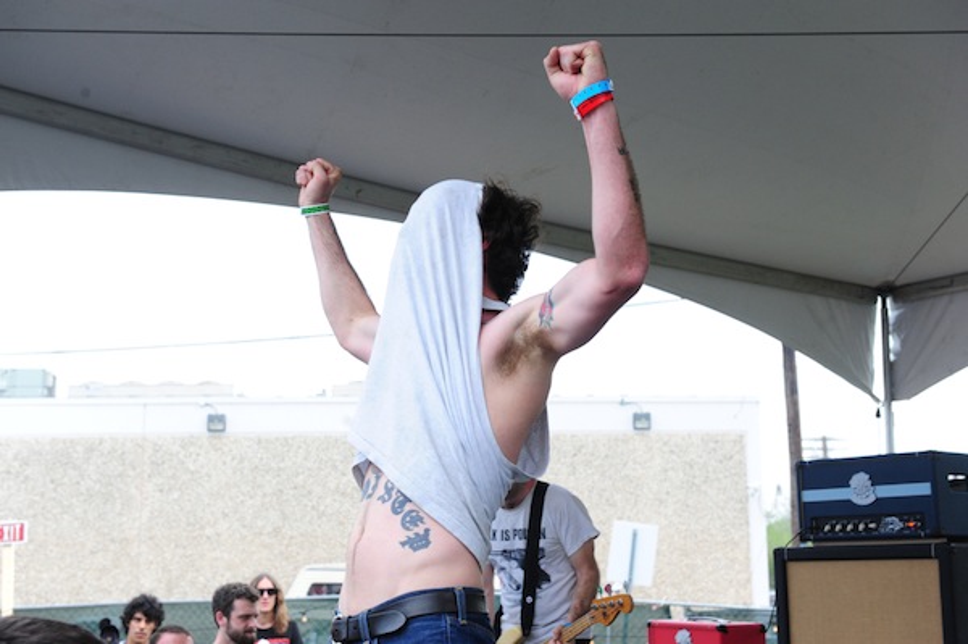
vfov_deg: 24.6
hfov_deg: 36.3
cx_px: 484
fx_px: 1478
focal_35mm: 55
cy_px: 322
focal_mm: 55
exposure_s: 1/640
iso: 1000
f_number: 7.1
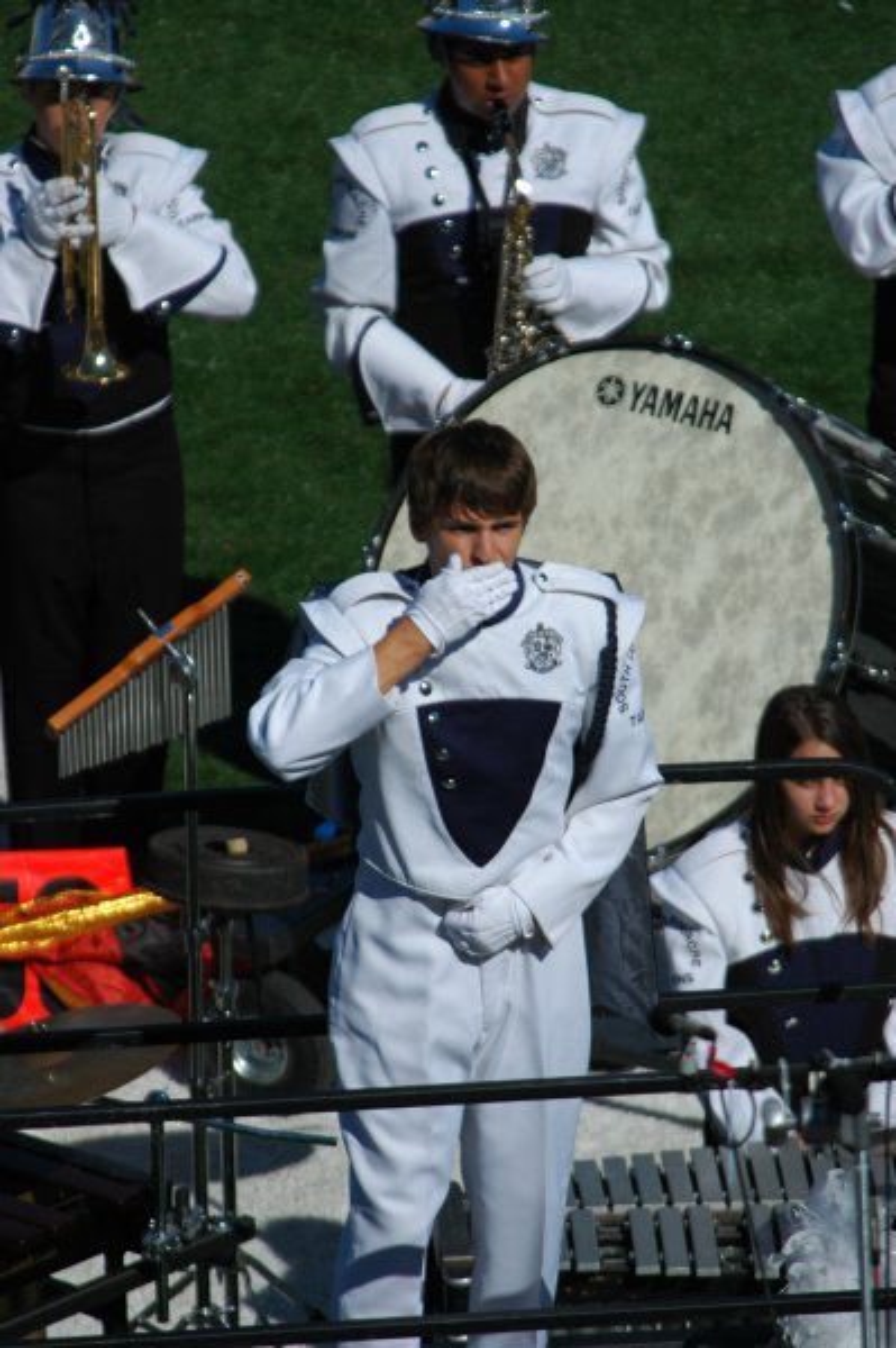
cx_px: 448
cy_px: 674
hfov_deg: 2.3
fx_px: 22437
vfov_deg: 3.4
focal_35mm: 600
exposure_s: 1/2000
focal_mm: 400
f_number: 5.6
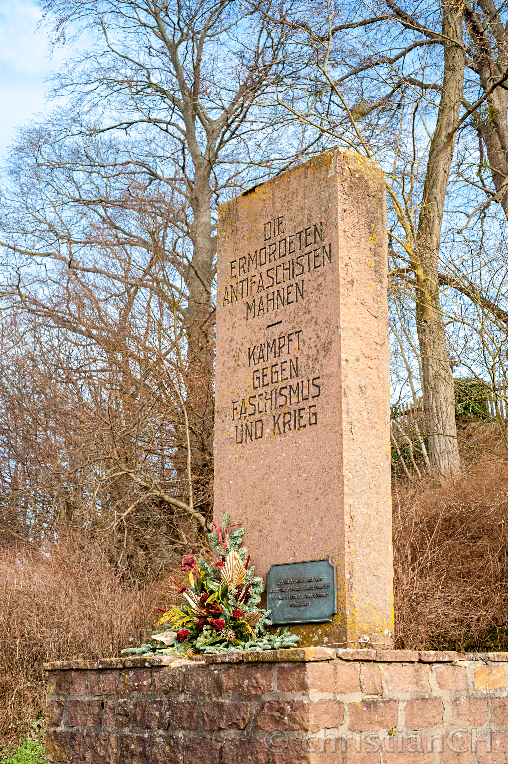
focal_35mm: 55
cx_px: 254
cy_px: 382
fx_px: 1166
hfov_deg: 24.6
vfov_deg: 36.3
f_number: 8
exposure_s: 1/125
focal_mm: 55
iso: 200
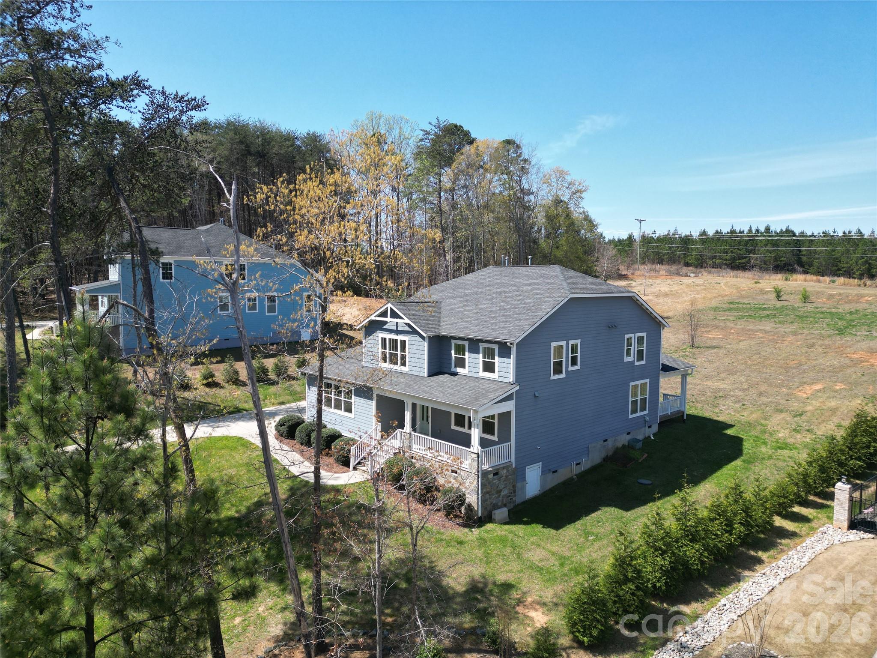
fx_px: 608
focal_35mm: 24
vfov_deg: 56.8
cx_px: 438
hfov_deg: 71.6
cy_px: 329
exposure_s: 1/2000
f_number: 1.7
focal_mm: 6.72
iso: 130
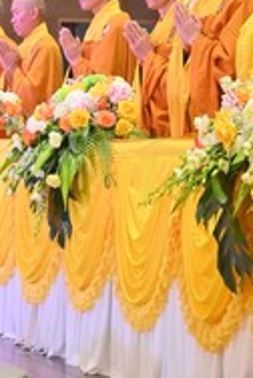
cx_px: 264
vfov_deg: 14.1
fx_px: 1449
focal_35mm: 138
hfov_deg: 9.9
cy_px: -143
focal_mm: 40
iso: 1250
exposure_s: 1/60
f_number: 6.3
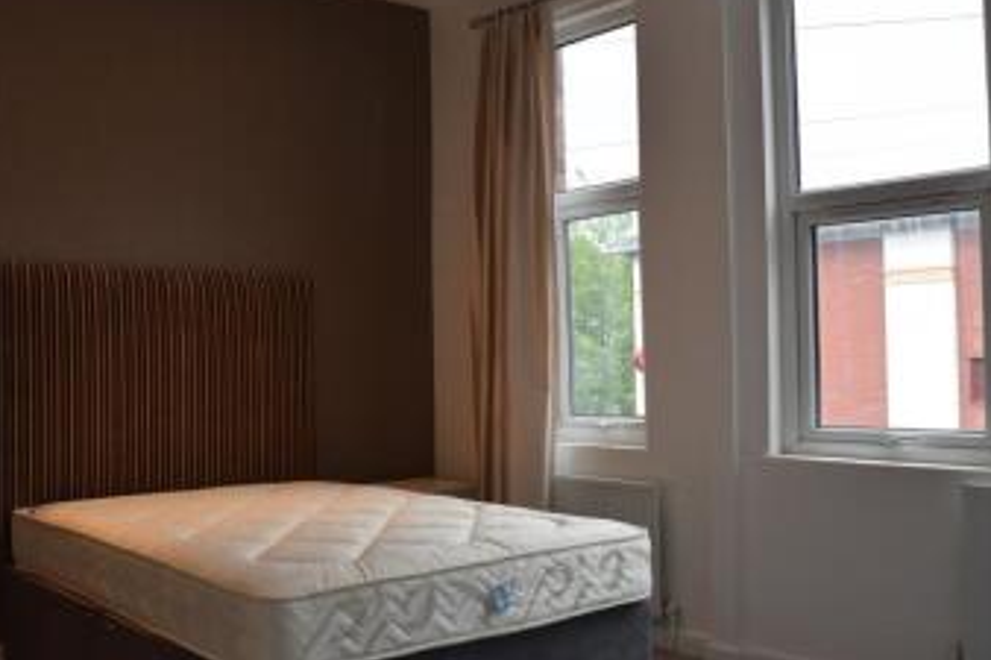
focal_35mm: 38
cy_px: 330
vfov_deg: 35.0
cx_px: 475
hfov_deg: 50.7
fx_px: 1045
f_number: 5
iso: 400
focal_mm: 18
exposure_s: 1/100
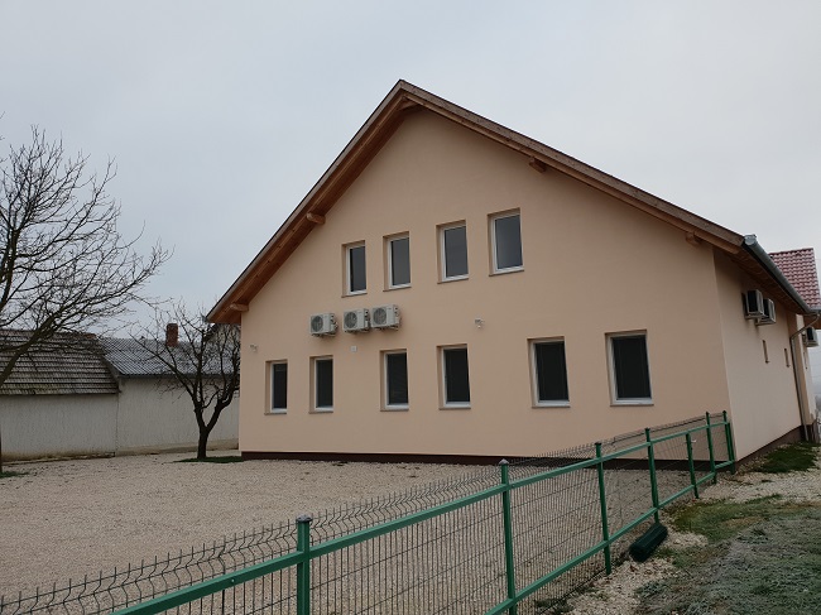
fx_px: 616
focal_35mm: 26
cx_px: 410
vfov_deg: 53.0
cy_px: 308
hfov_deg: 67.3
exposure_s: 1/162
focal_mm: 4.3
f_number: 2.4
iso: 50
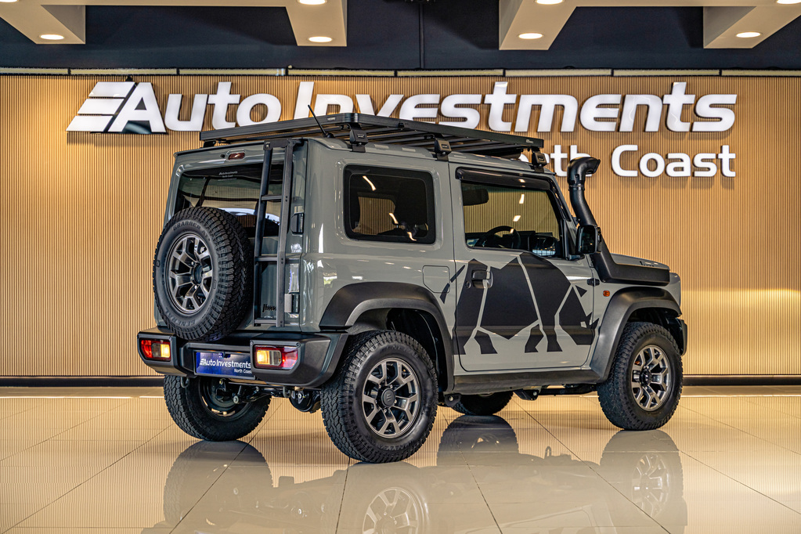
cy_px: 267
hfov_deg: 33.9
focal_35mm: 59
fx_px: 1313
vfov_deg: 23.0
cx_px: 400
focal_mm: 59
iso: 250
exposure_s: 1/200
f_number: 3.5
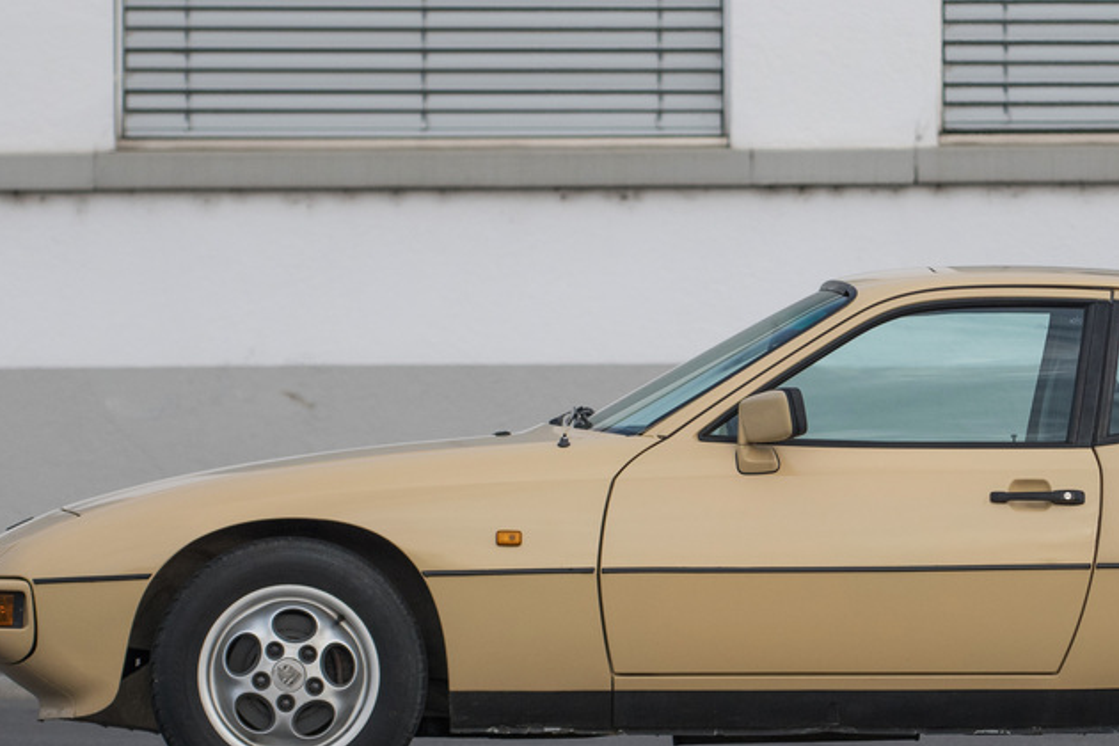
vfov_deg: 3.6
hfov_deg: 5.3
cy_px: 341
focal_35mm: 386
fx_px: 11996
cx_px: 829
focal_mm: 135
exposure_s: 1/4000
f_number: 2.8
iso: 400
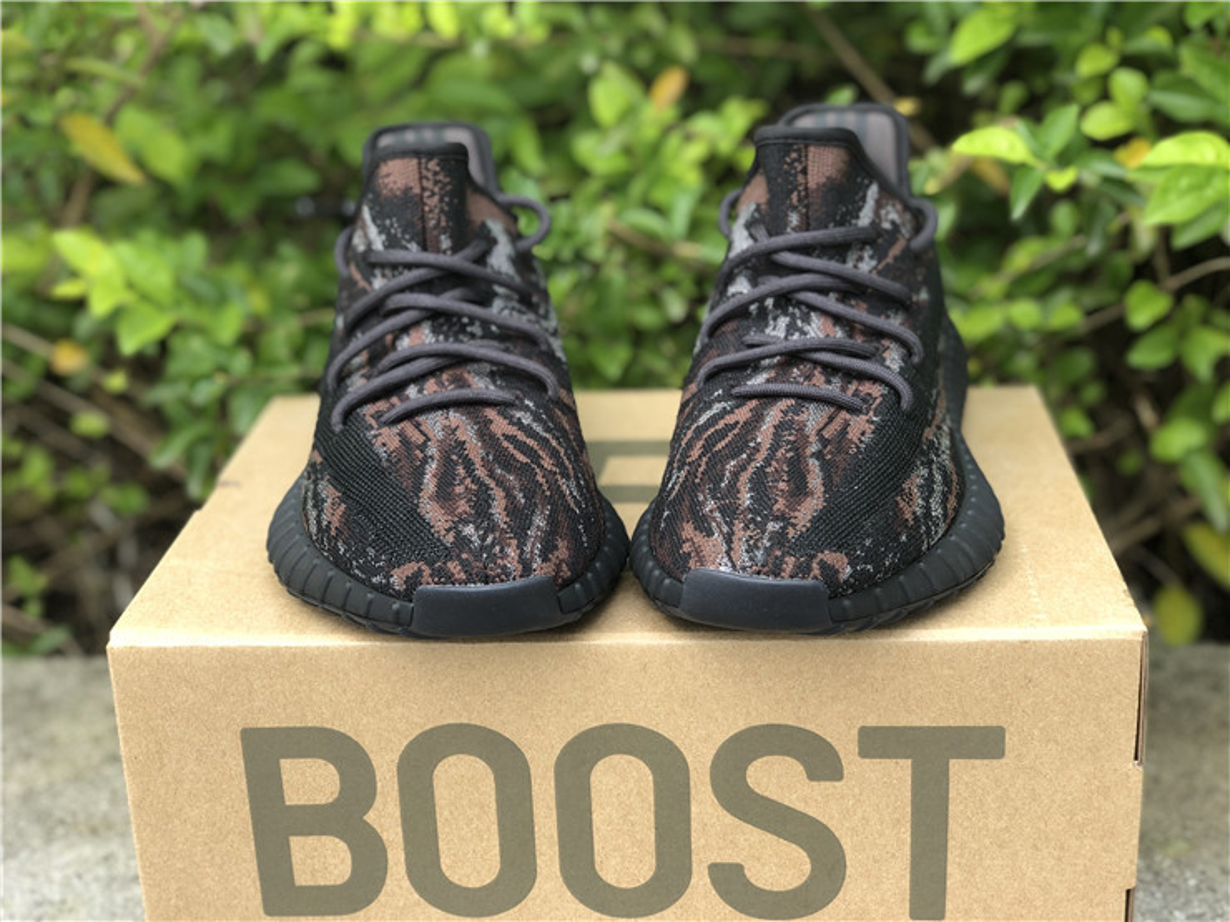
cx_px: 615
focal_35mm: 52
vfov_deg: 28.0
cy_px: 461
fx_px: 1848
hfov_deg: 36.8
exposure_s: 1/120
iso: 16
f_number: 2.4
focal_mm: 6
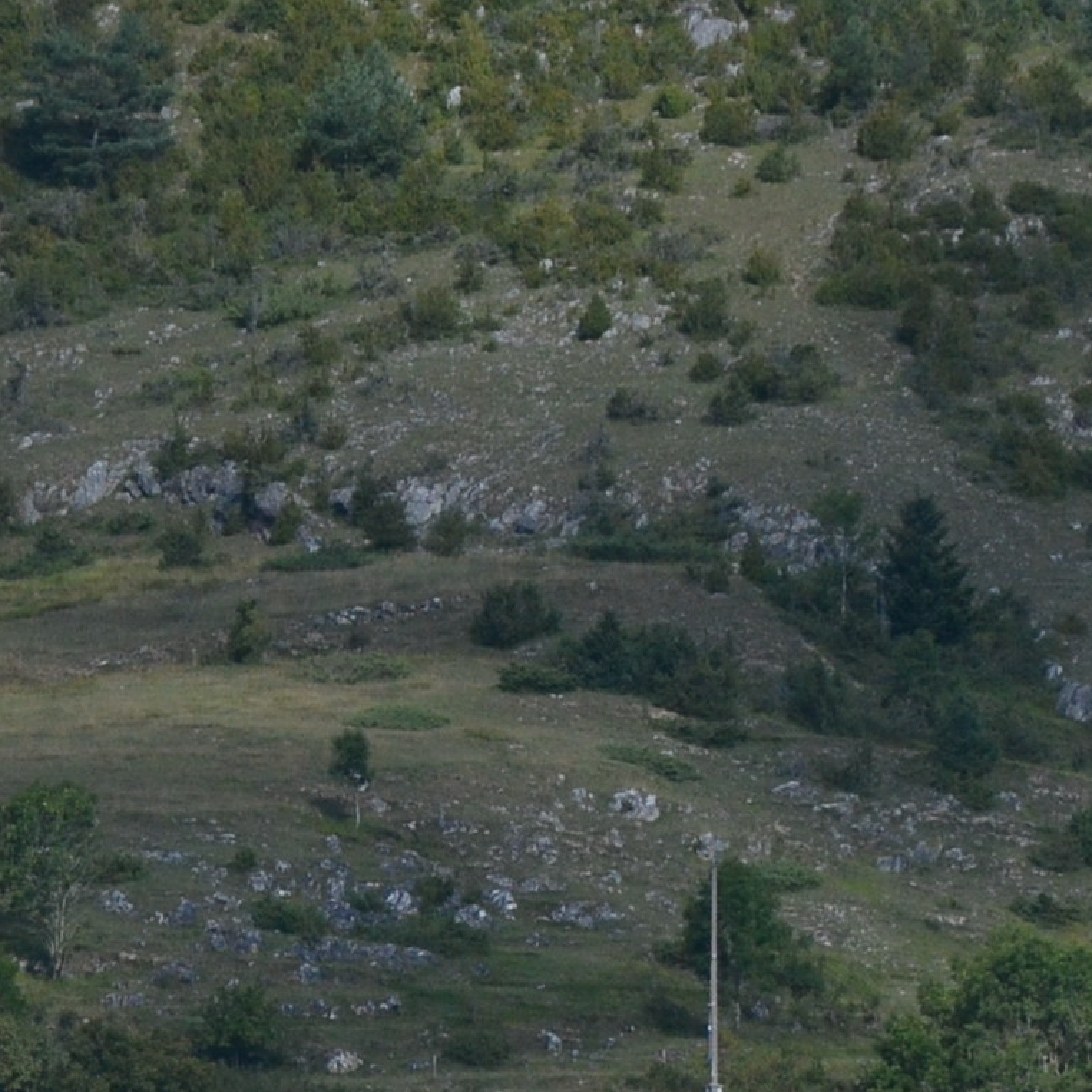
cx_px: 155
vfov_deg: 2.9
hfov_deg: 2.9
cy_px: 1542
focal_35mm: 607
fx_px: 21661
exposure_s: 1/2000
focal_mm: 105
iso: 400
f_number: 5.6
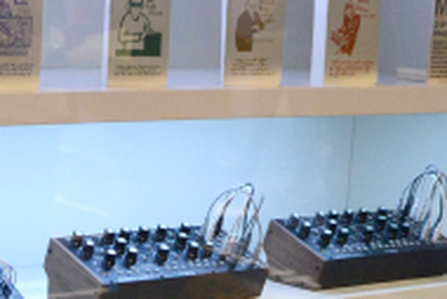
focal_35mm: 138
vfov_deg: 9.6
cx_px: 208
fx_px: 1715
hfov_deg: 14.9
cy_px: 497
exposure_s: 1/1000
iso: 3200
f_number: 5
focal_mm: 35
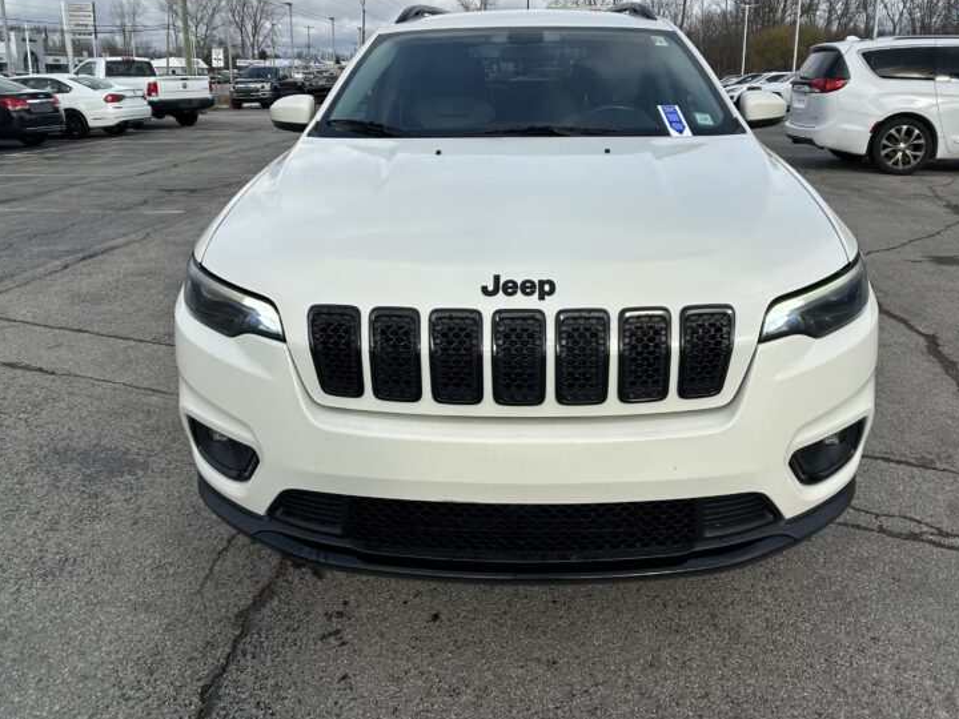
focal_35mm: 37
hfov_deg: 50.1
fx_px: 1025
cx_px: 485
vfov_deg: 38.2
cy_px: 238
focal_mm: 5.7
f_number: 1.5
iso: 50
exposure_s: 1/3571
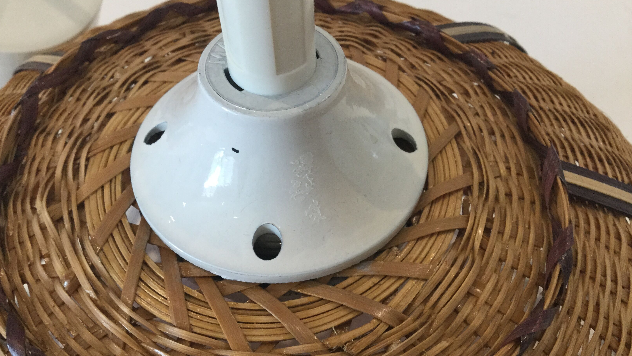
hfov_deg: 58.0
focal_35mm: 34
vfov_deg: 34.6
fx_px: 570
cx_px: 316
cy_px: 209
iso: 100
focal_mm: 3.3
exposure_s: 1/33
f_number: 2.4
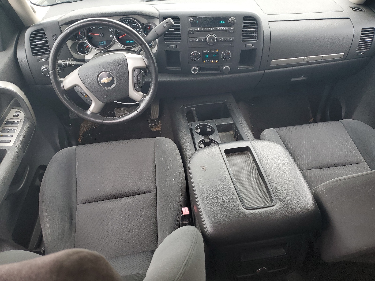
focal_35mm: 26
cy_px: 140
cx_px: 188
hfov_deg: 67.3
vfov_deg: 53.1
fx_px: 282
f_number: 1.5
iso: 52
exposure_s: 1/60.2
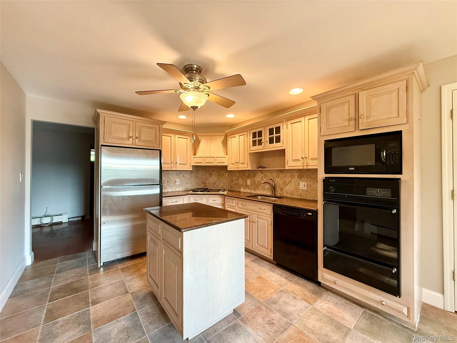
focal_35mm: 14
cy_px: 172
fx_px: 185
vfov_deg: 85.7
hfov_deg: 102.1
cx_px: 228
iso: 320
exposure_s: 1/120
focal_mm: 2.22
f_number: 2.2
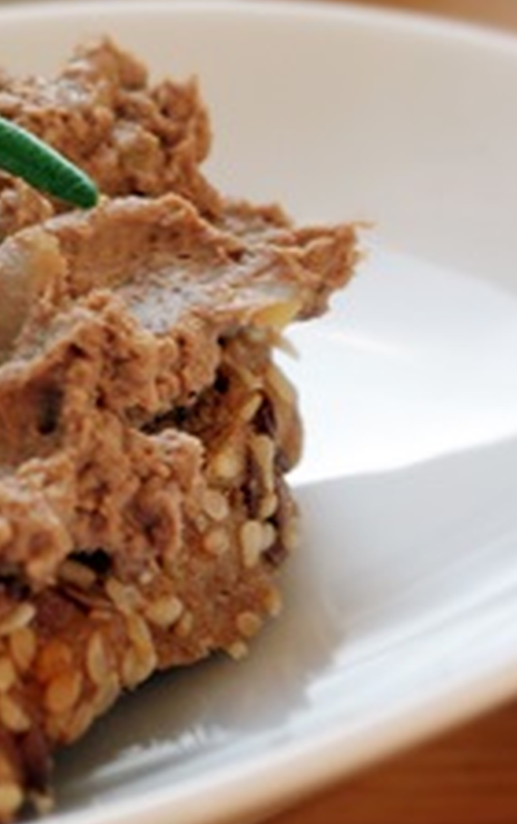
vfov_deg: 10.1
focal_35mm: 205
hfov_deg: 6.4
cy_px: 26
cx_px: -148
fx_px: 4607
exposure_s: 1/45
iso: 200
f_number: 8
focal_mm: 50
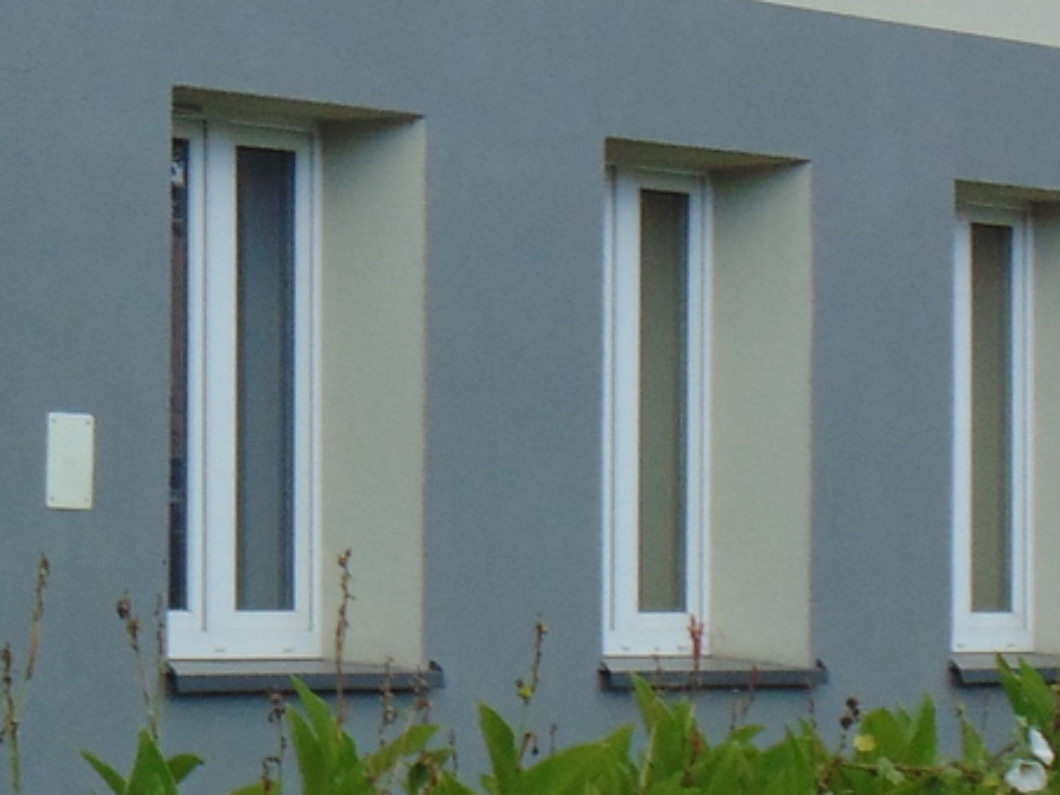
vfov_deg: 8.5
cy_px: 436
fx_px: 5328
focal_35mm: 174
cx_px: -959
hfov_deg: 10.5
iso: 80
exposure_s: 1/320
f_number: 3.6
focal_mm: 7.4
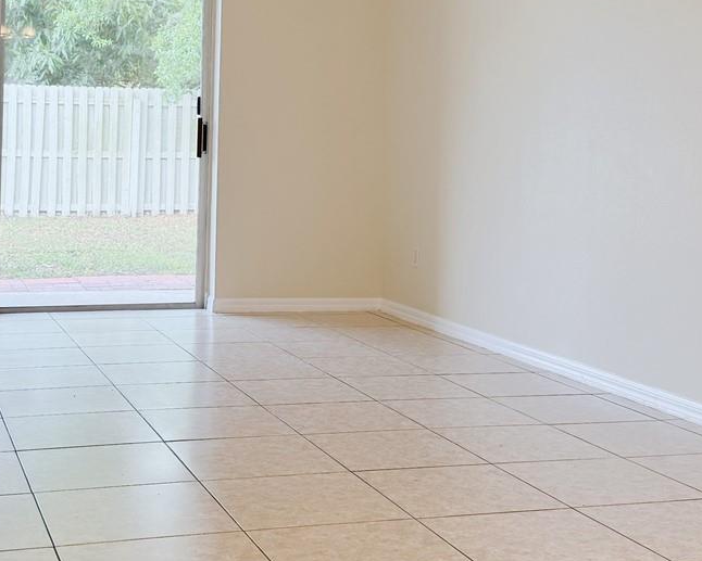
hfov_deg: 32.4
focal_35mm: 58
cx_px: 296
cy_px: 104
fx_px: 1205
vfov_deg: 25.7
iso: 100
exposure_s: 1/148
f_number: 1.78
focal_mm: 6.76
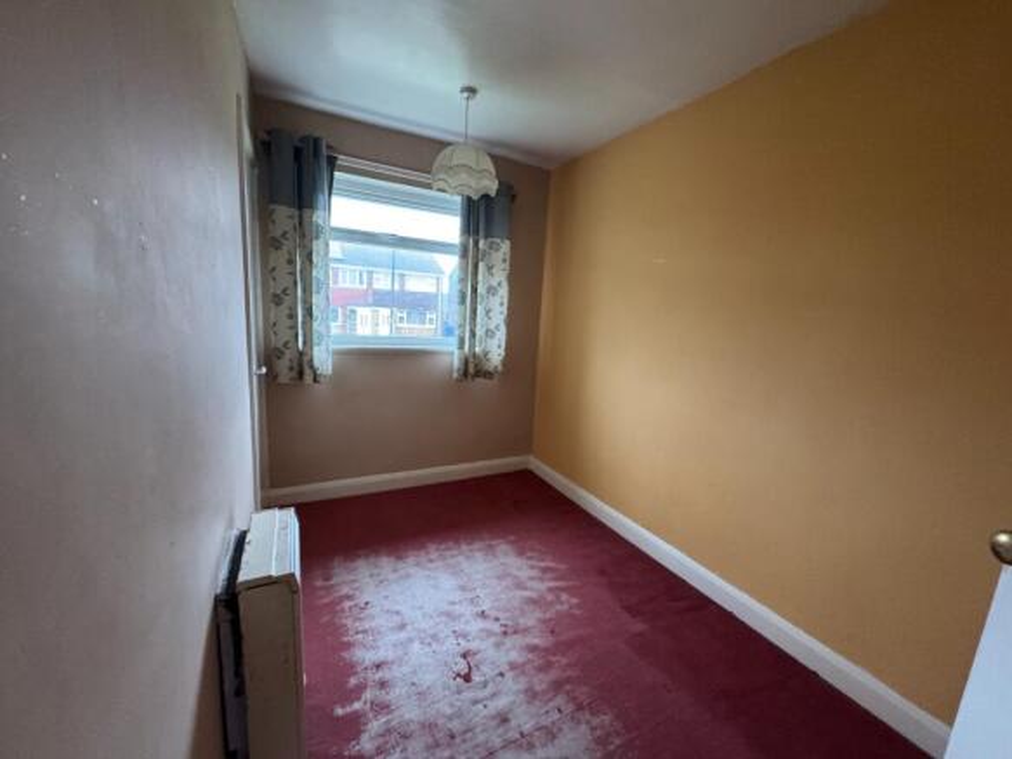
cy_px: 380
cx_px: 506
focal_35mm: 14
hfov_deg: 102.1
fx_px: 409
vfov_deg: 85.7
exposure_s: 1/60
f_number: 2.2
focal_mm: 2.22
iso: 500
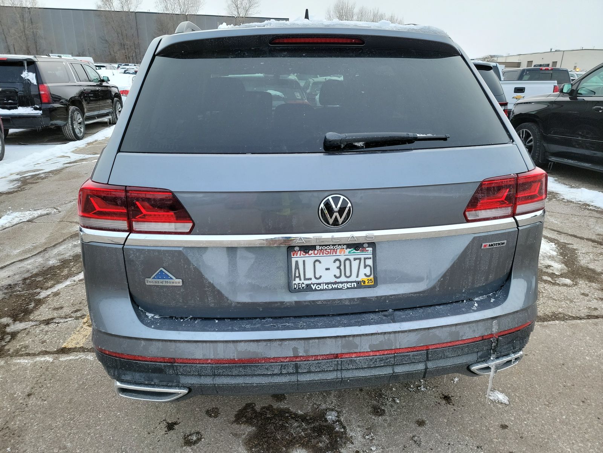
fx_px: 418
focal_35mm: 24
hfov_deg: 71.6
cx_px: 302
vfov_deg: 56.8
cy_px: 226
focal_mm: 6.7
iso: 50
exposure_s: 1/263
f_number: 1.8
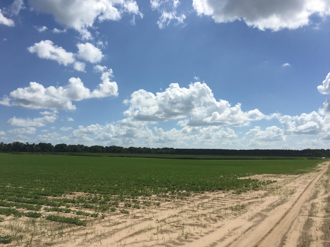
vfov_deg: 48.2
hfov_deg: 61.7
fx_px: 276
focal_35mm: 29
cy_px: 124
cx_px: 165
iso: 25
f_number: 2.2
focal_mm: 4.15
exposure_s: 1/4525
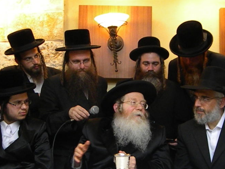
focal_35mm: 56
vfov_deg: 26.0
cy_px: 113
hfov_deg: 34.2
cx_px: 139
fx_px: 364
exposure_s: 1/96.6
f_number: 3.7
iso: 720
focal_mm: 6.4
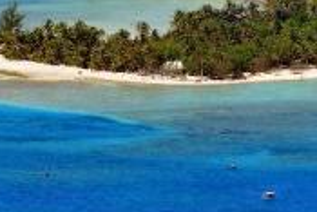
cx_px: -58
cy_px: -187
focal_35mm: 913
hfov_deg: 2.3
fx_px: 8046
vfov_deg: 1.5
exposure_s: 1/640
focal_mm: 200
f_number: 9
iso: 200
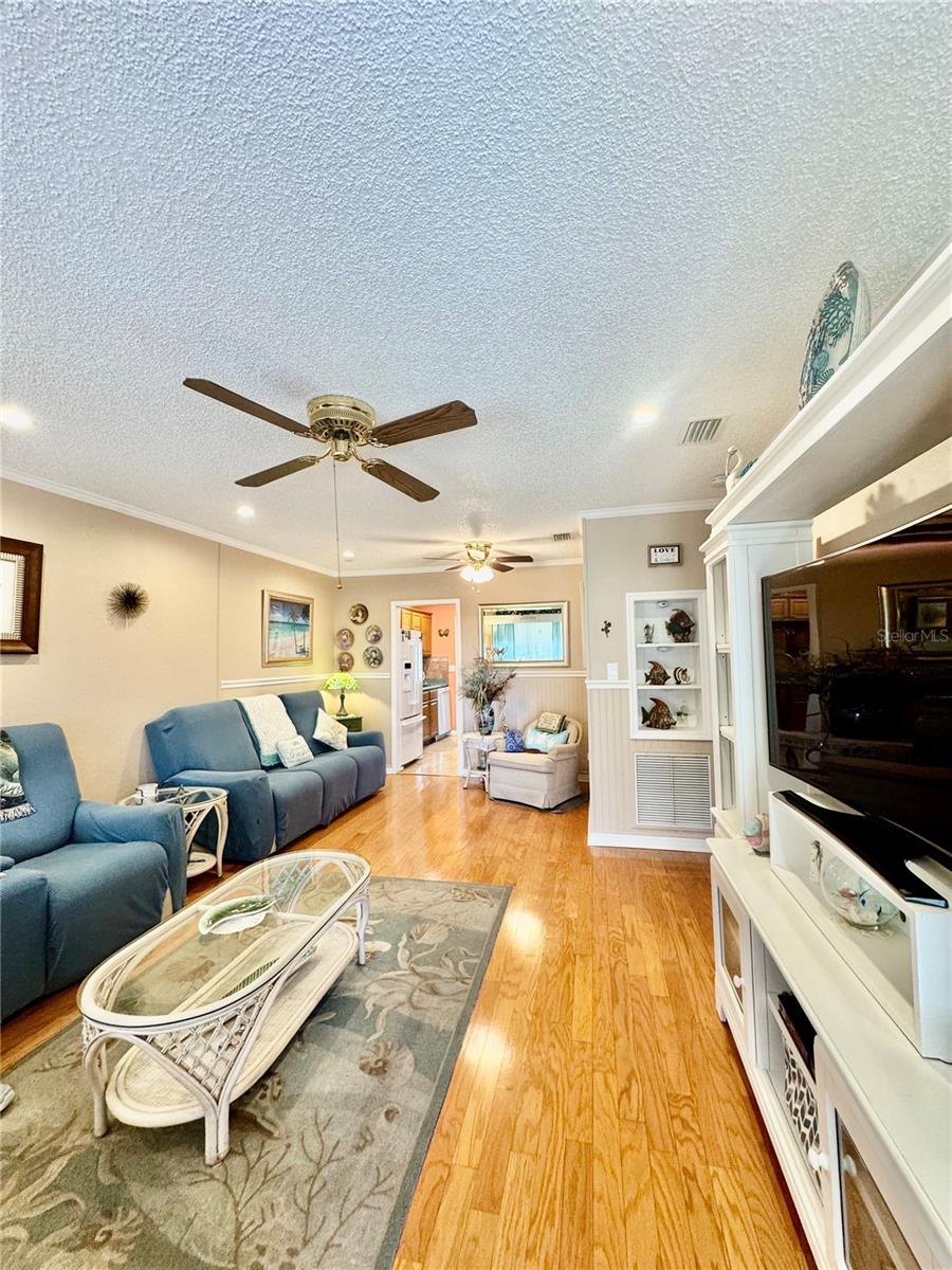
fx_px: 513
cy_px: 635
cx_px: 476
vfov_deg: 102.1
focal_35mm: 14
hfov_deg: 85.7
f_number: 2.2
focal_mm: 2.22
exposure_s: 1/60
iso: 200
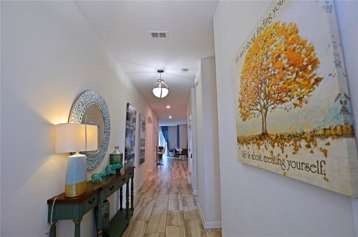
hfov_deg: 100.5
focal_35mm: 15
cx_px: 179
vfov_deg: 77.0
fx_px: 149
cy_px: 118
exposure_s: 1/30
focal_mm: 10
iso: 100
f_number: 4
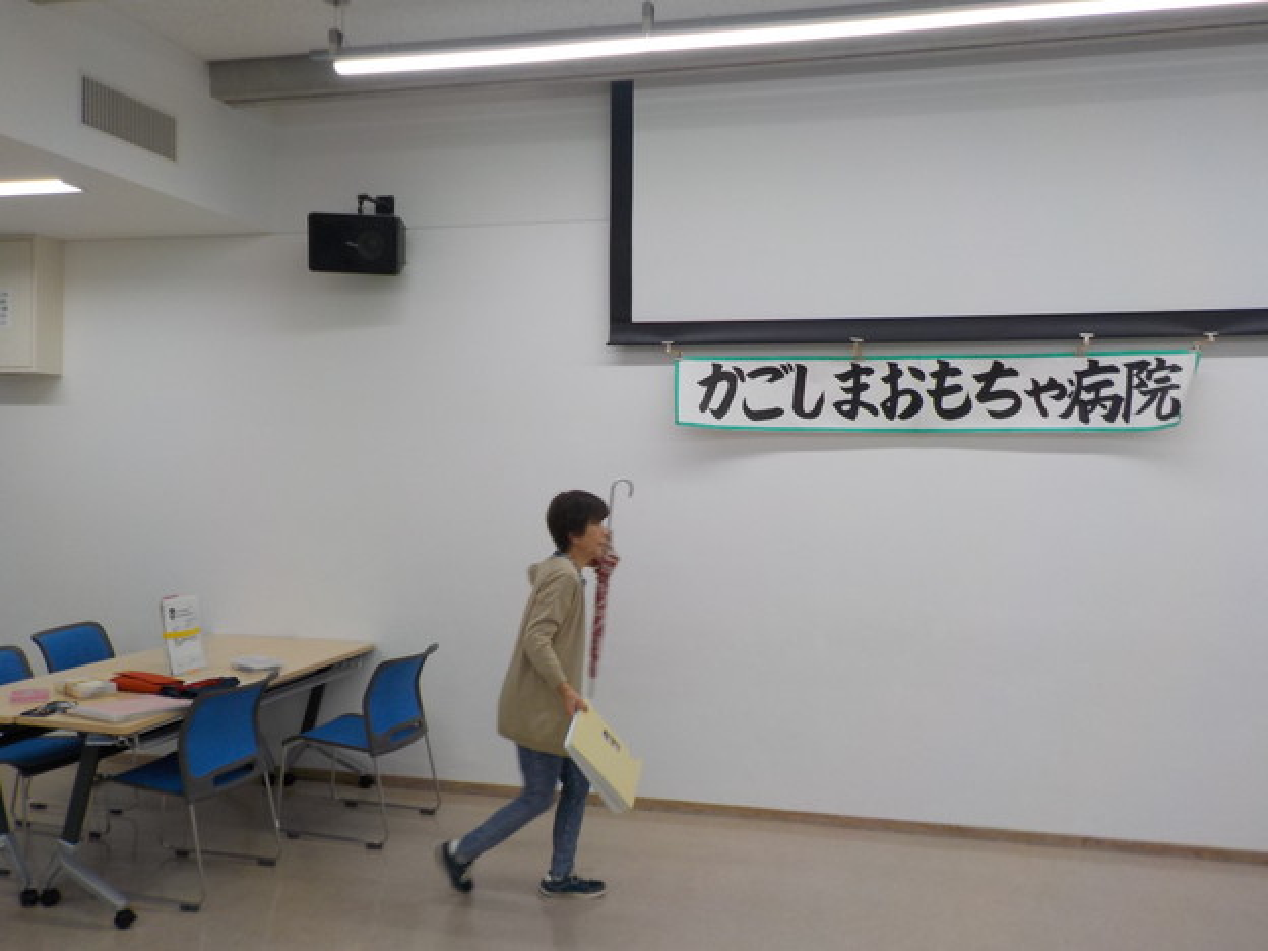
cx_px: 634
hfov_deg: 60.0
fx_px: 1099
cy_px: 476
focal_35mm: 30
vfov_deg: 46.8
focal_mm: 4.1
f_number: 3.3
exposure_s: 1/80
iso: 125
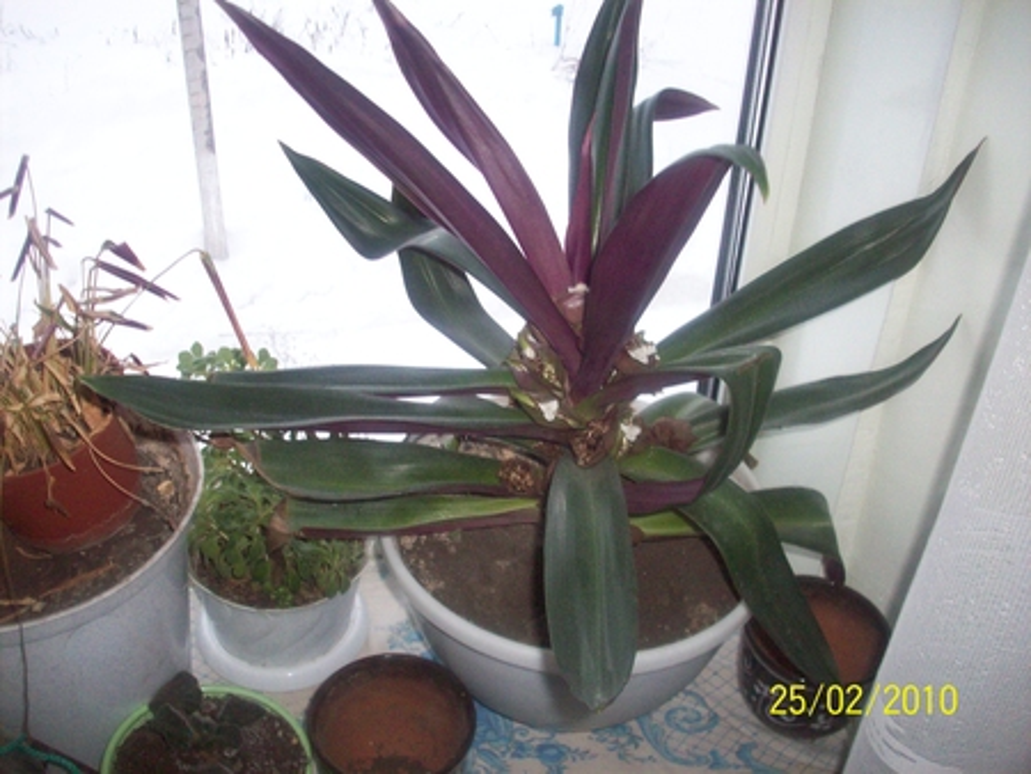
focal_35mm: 37
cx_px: 516
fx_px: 1103
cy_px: 387
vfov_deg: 38.7
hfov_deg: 50.1
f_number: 2.8
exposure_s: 1/64
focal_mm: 6.2
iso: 200
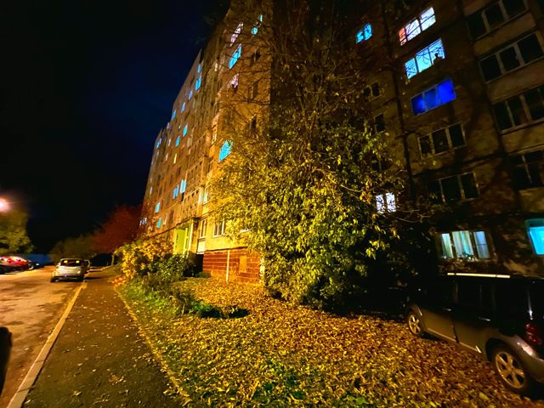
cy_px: 204
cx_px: 272
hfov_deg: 106.2
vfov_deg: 89.9
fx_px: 204
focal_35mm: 13
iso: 2000
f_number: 1.8
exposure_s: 1/8
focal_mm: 1.57
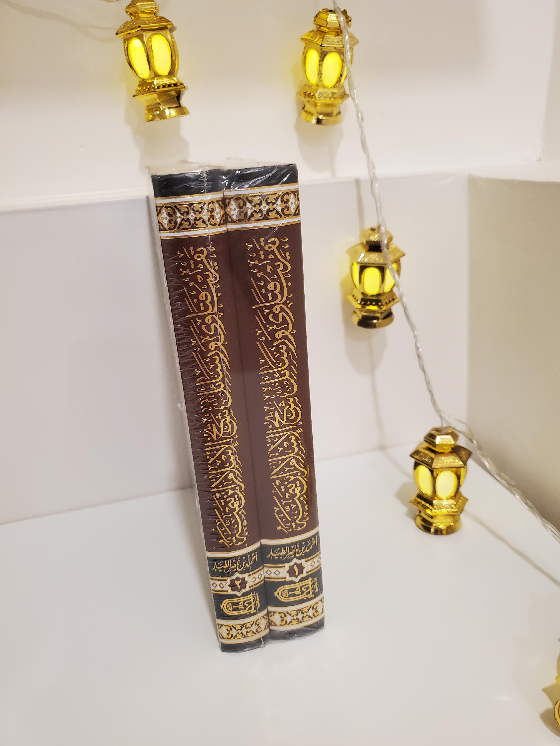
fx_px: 561
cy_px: 373
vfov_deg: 67.3
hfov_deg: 53.1
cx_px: 280
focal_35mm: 26
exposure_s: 1/120
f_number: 1.5
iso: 200
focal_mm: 4.3
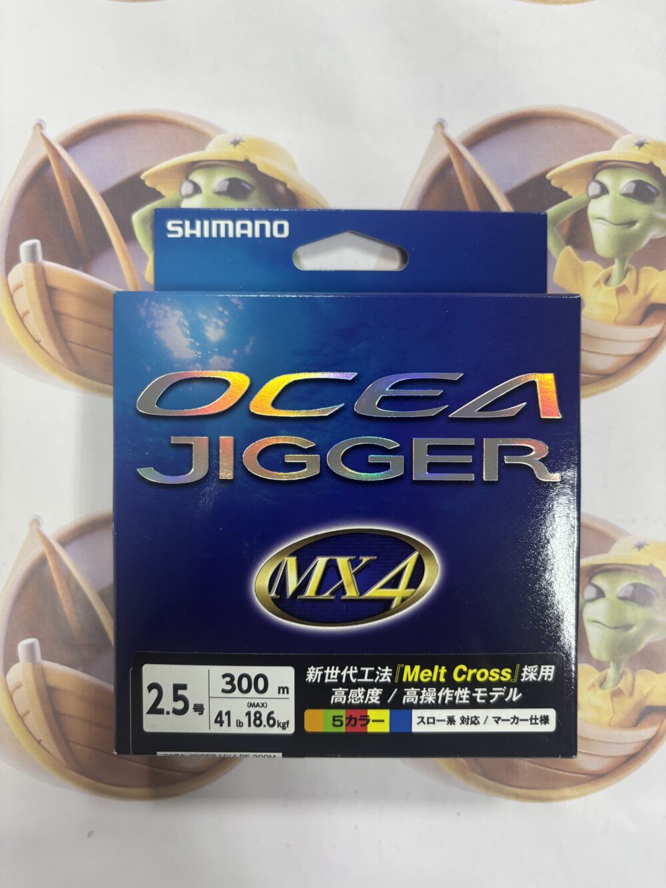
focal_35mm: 26
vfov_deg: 67.3
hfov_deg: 53.1
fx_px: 667
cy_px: 444
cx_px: 333
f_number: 1.6
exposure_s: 1/60
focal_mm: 5.96
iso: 160
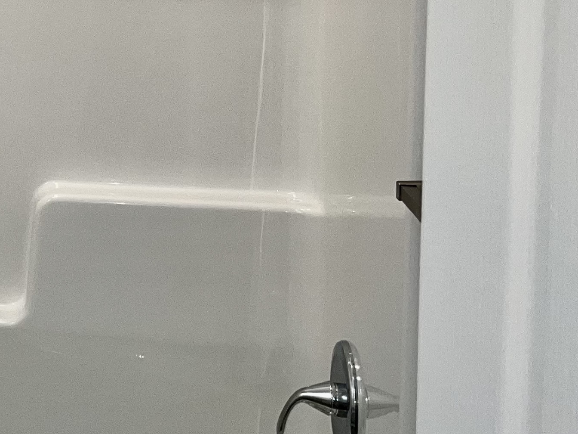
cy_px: 9
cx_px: -216
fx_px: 1302
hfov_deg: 21.9
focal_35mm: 78
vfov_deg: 18.4
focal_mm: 5.1
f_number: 1.6
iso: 32
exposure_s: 1/185
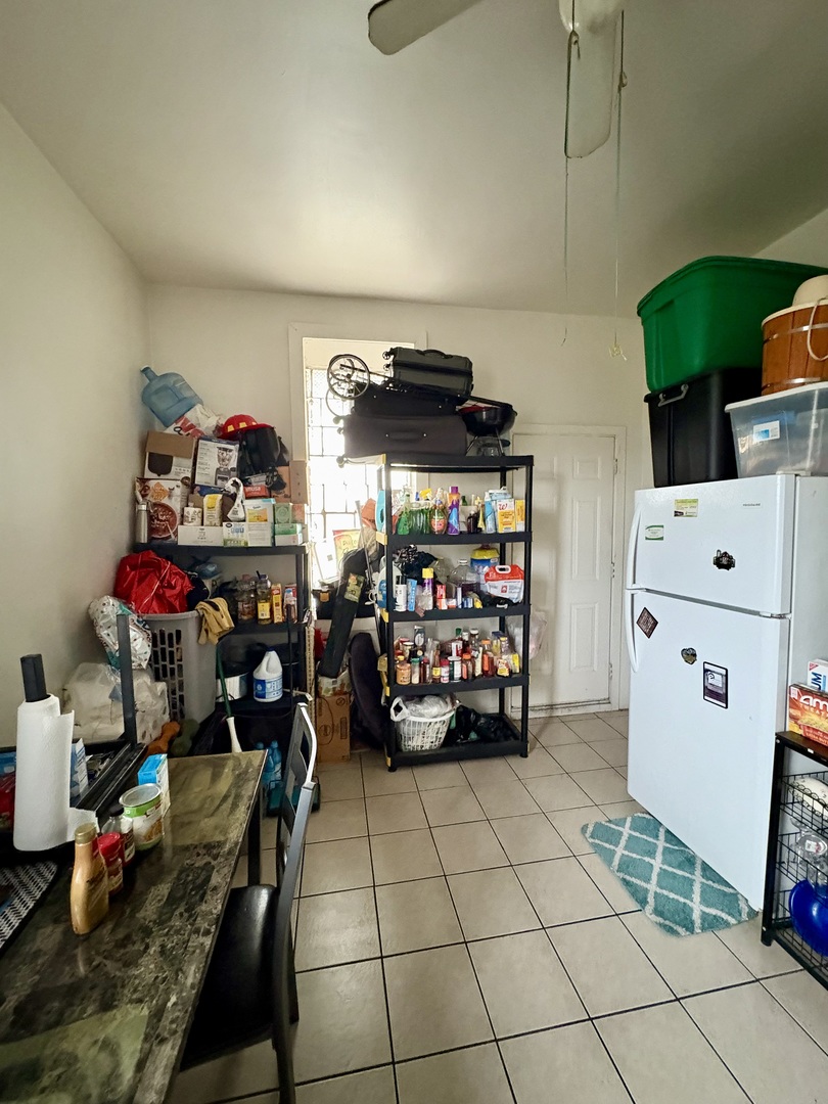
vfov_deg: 102.1
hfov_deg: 85.7
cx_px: 414
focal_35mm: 14
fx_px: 446
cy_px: 552
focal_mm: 2.22
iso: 1000
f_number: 2.2
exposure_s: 1/39
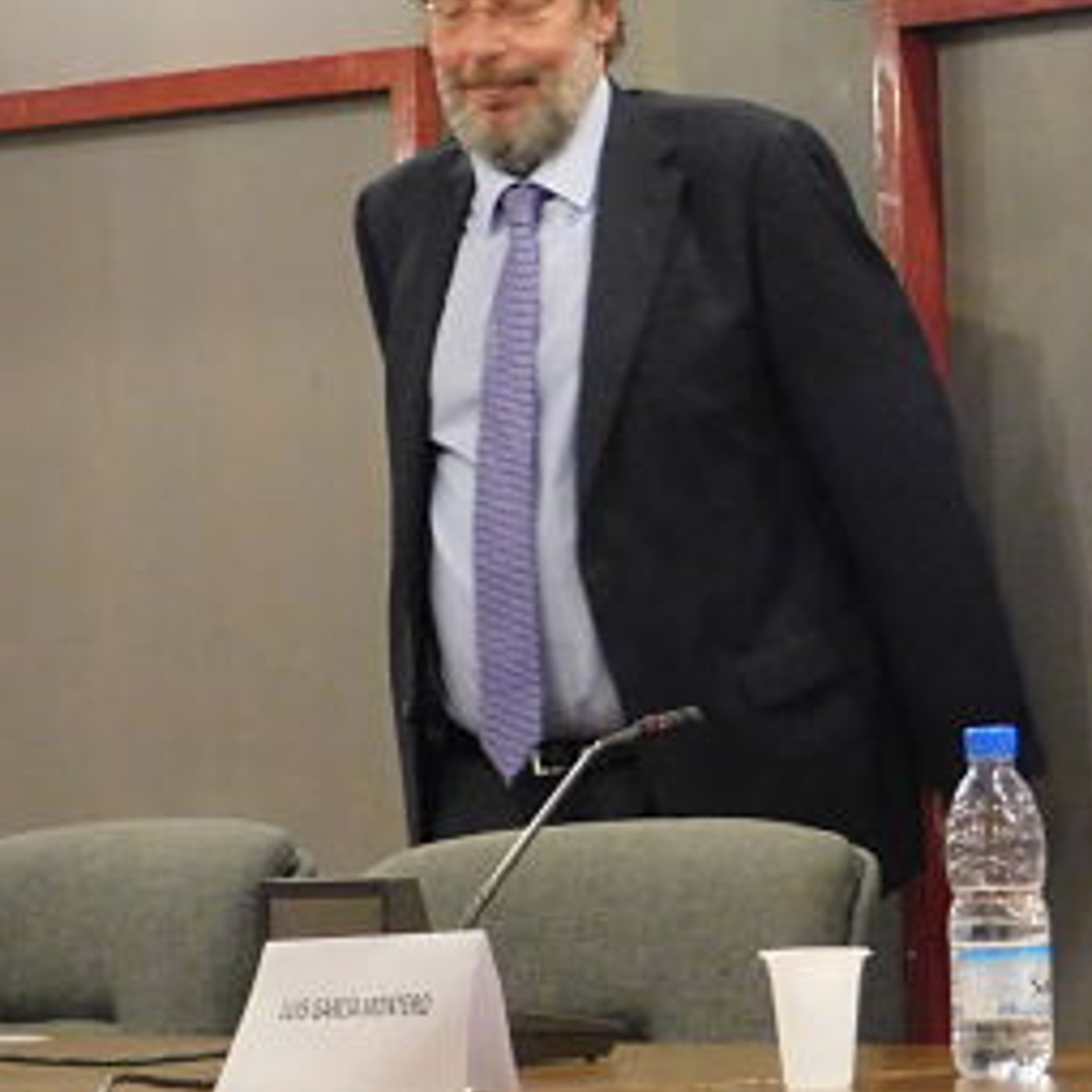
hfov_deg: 6.6
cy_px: 96
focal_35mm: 265
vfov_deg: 6.6
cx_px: 1004
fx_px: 9458
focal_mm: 20.3
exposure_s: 1/15
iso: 800
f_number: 4.8
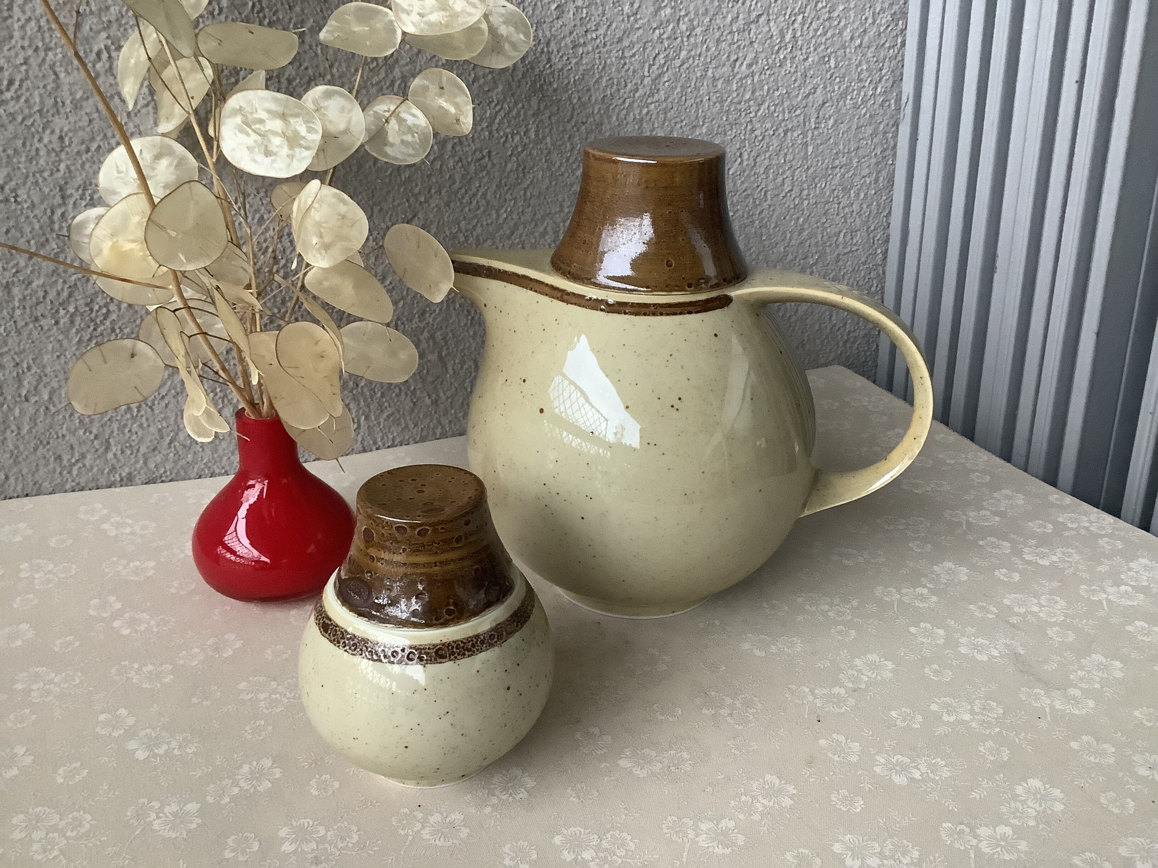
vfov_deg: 45.4
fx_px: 1037
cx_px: 579
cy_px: 434
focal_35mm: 31
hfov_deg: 58.4
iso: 320
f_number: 2.4
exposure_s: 1/60
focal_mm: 3.3
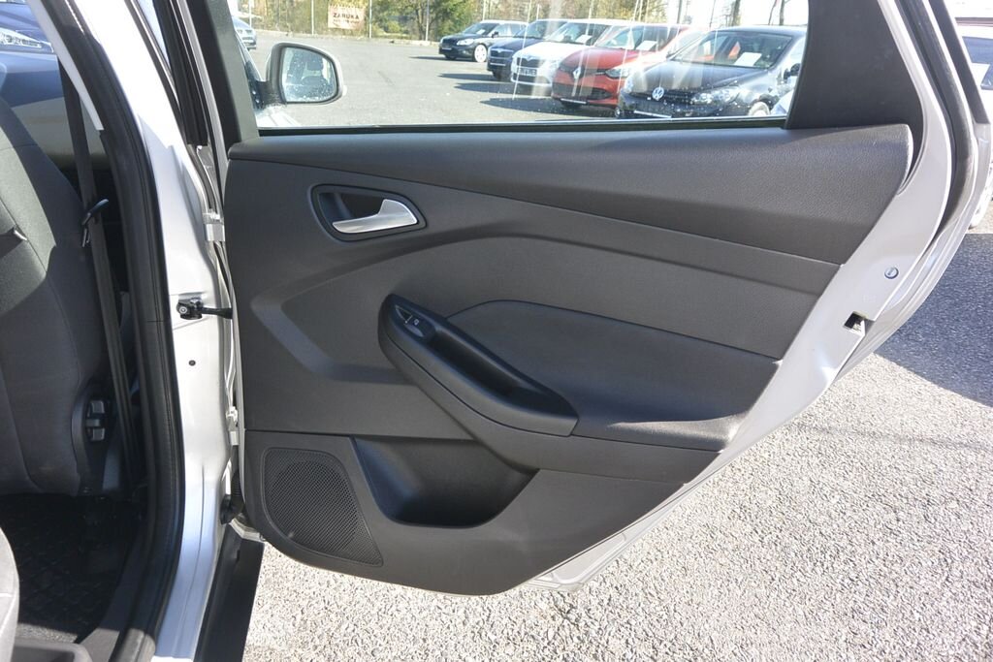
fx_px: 745
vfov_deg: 47.9
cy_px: 331
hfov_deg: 67.4
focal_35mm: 27
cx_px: 496
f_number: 3.5
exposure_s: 1/250
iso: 160
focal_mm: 10
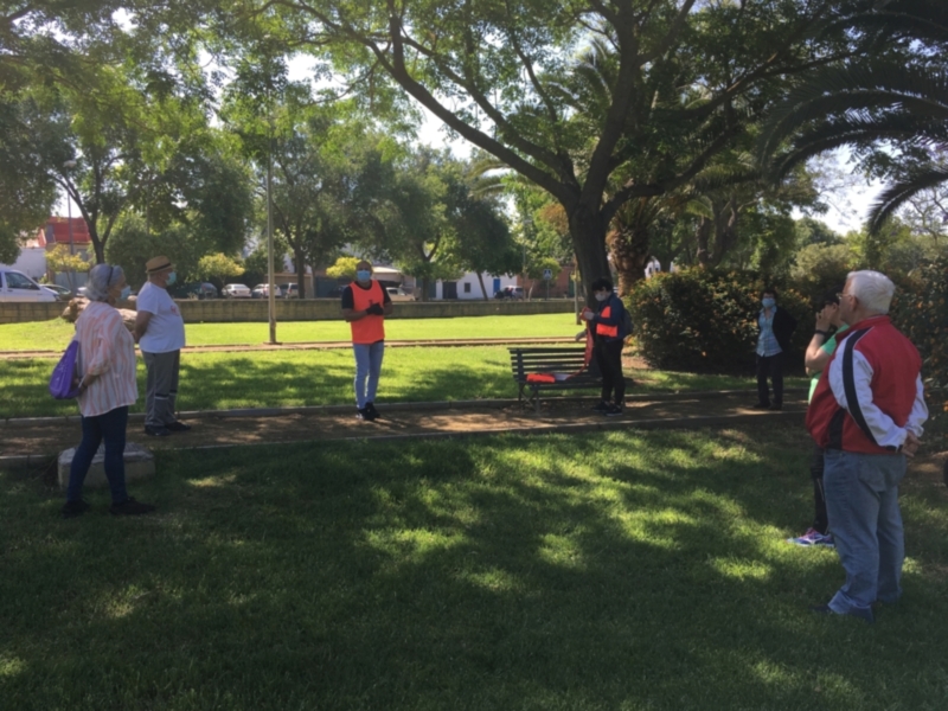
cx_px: 474
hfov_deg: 61.7
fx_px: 794
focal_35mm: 29
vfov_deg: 48.2
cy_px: 356
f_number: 2.2
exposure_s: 1/605
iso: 25
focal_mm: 4.15
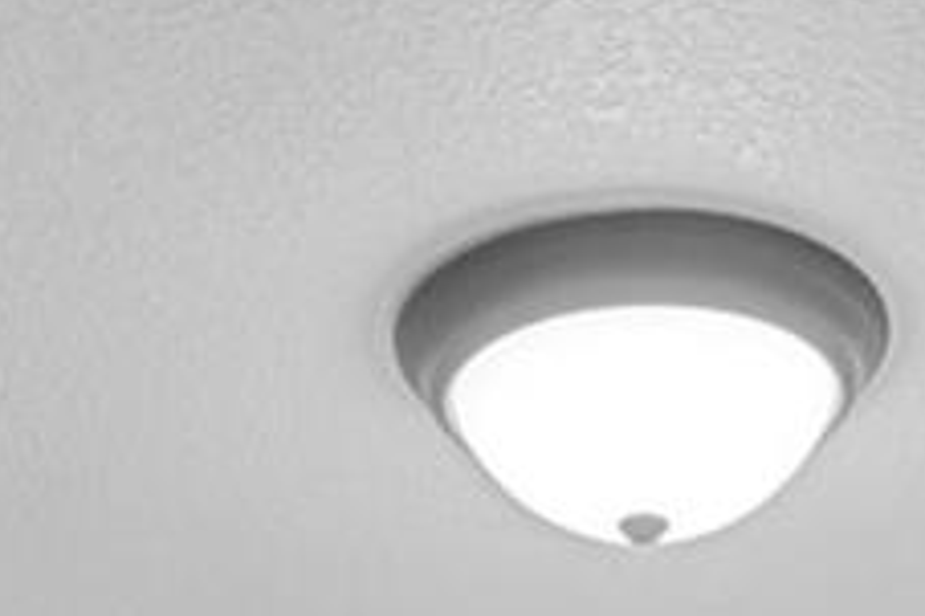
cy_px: 1948
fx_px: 3081
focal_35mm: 120
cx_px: 632
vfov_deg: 8.9
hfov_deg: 17.0
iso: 400
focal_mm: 17
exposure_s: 1/8
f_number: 8
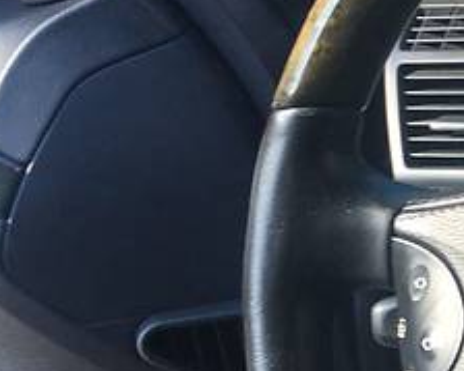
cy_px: 342
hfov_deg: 16.2
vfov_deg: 15.0
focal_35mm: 101
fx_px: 1386
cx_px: 814
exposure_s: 1/100
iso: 40
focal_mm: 4.2
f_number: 2.2
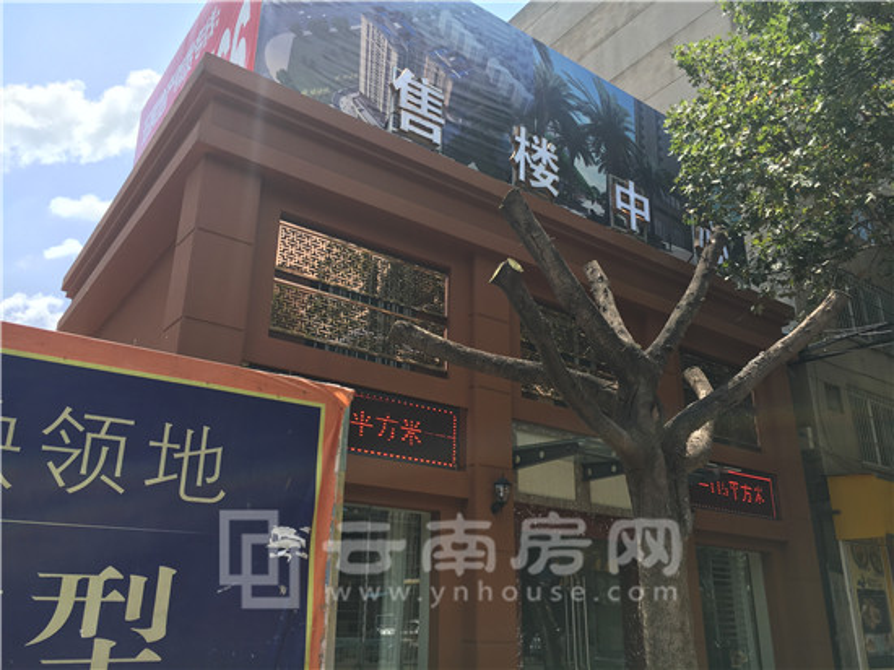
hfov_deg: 61.7
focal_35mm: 29
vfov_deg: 48.2
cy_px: 335
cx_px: 447
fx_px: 749
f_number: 2.2
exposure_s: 1/827
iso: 25
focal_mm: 4.15
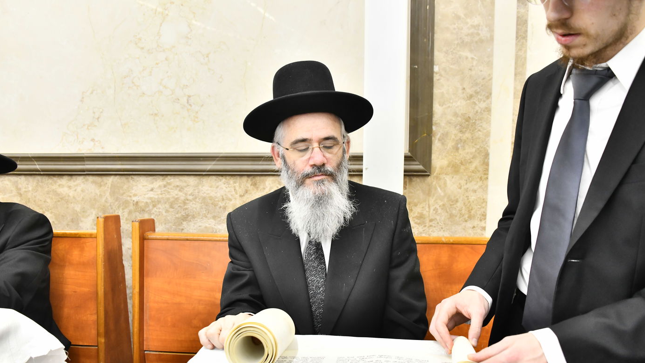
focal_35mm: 34
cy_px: 192
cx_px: 326
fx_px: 581
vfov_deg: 34.6
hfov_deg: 58.0
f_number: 5.6
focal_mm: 32
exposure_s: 1/200
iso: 2500
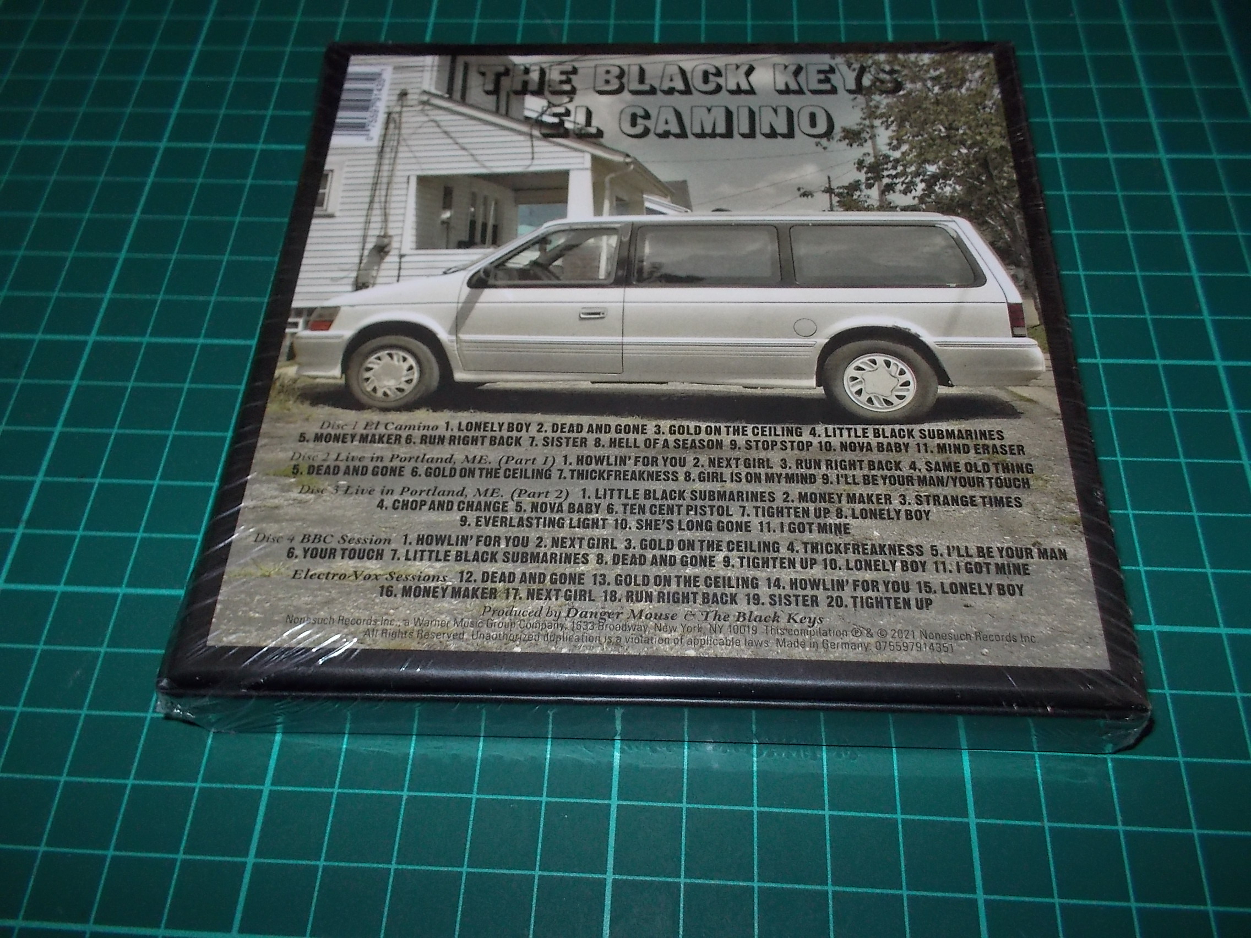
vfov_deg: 48.2
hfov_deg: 61.7
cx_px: 626
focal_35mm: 29
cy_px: 469
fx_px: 1048
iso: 200
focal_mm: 4.1
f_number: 3.3
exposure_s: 1/30
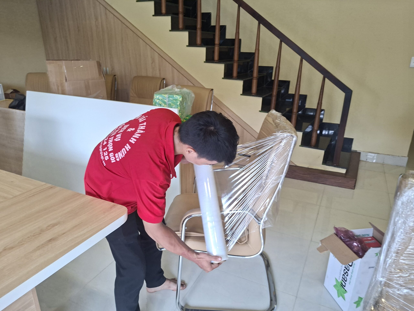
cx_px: 207
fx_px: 275
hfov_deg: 73.9
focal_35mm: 23
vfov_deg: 58.9
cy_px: 156
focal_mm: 5.54
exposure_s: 1/100
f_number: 1.8
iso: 125
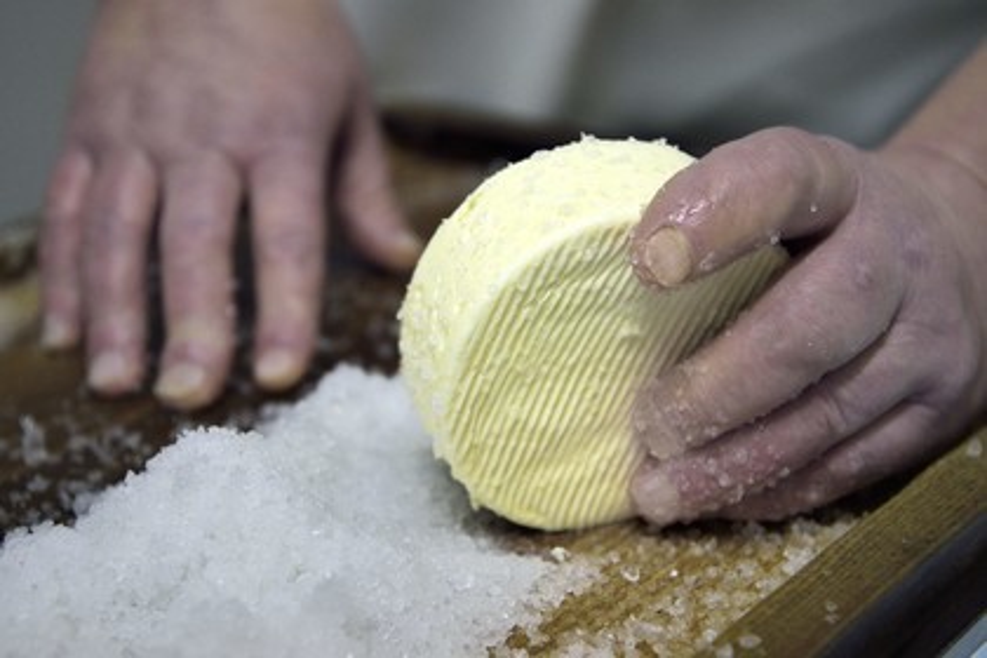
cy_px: 329
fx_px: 1590
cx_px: 494
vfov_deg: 23.4
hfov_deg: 34.5
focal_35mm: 58
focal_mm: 58
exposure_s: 1/200
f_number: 4
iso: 1600
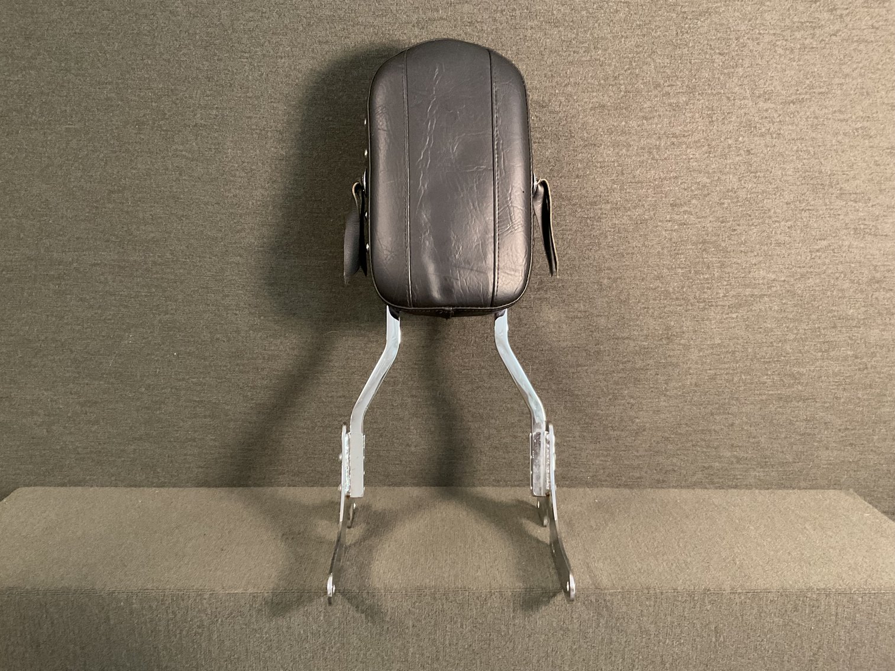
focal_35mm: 29
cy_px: 336
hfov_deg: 61.7
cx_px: 448
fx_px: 750
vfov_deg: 48.2
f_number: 1.8
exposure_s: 1/30
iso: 400
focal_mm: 3
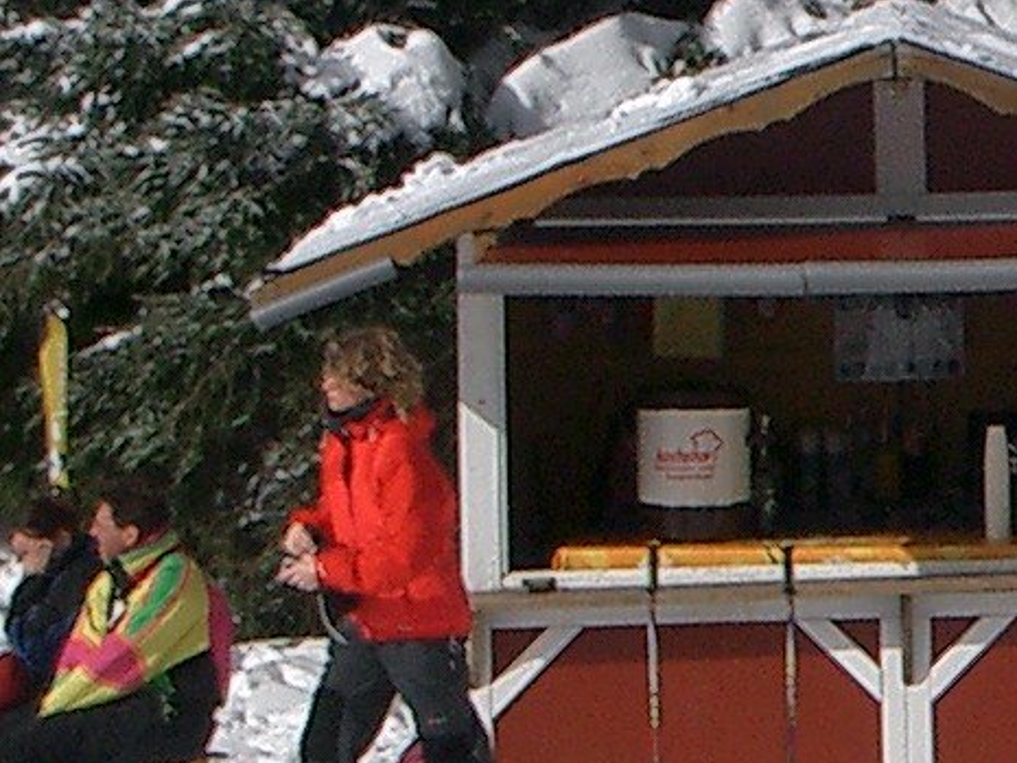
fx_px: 8023
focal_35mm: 273
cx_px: 1575
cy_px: 505
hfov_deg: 7.1
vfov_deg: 5.4
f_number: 5.6
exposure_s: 1/800
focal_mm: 10.2
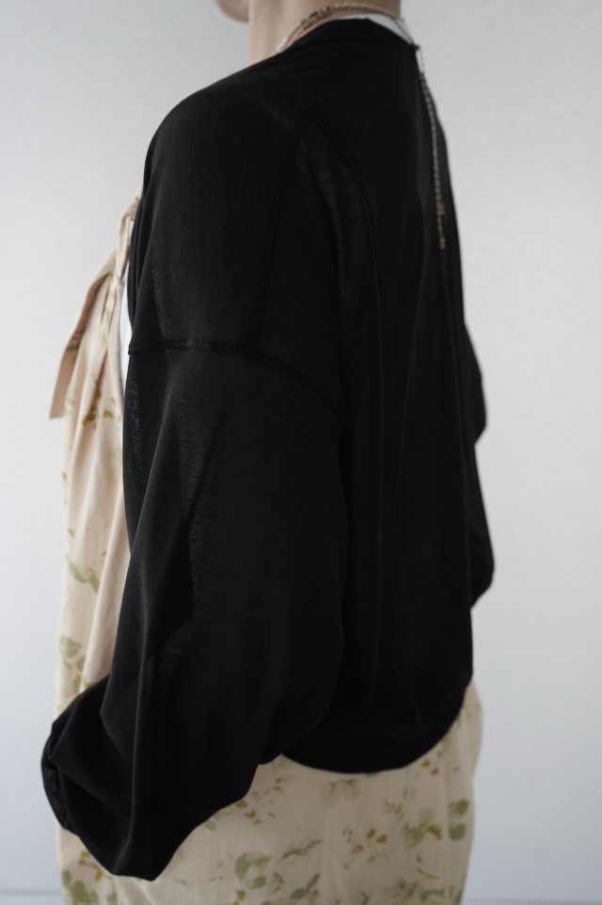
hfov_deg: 42.3
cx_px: 301
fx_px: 779
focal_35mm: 31
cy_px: 452
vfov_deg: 60.3
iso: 4000
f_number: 5.6
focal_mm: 31
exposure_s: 1/160
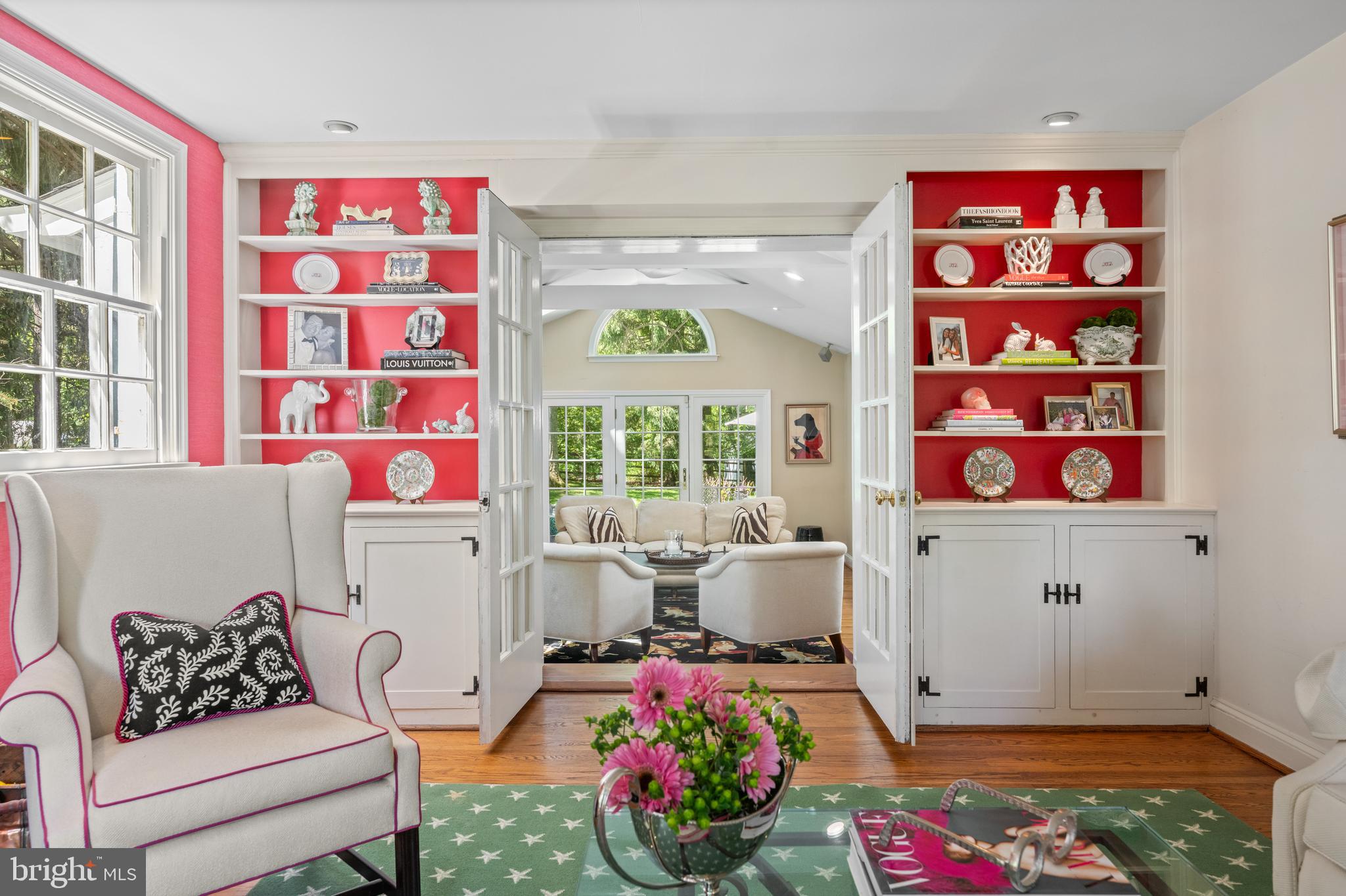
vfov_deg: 56.1
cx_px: 673
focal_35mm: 22
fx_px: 841
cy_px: 448
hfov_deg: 77.3
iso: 400
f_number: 8
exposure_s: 1/10
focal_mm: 22.5
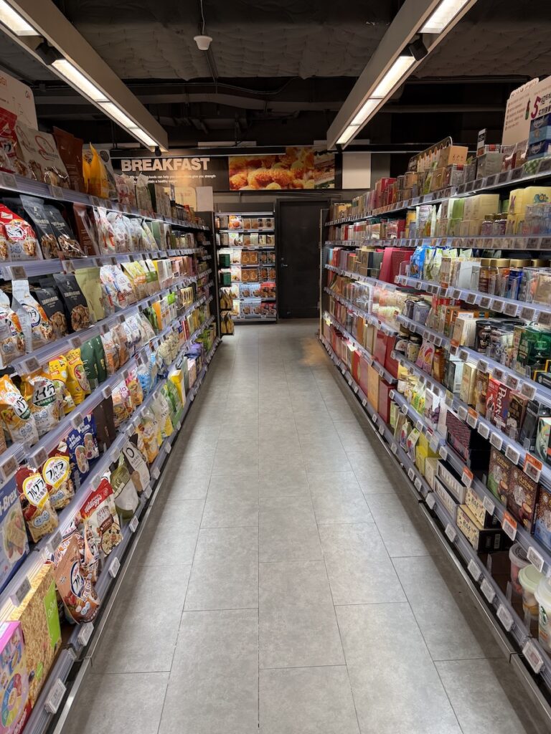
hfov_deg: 56.8
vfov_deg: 71.6
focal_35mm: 24
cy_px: 367
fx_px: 509
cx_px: 276
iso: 125
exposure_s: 1/100
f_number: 1.78
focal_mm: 6.76
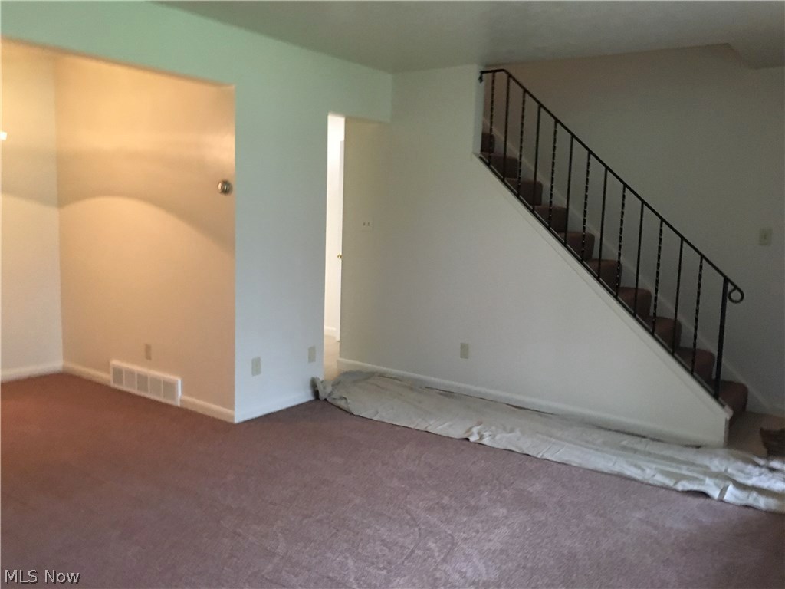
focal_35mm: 29
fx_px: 658
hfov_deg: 61.7
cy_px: 294
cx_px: 392
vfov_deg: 48.2
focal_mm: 4.15
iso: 250
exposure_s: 1/15
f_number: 2.2
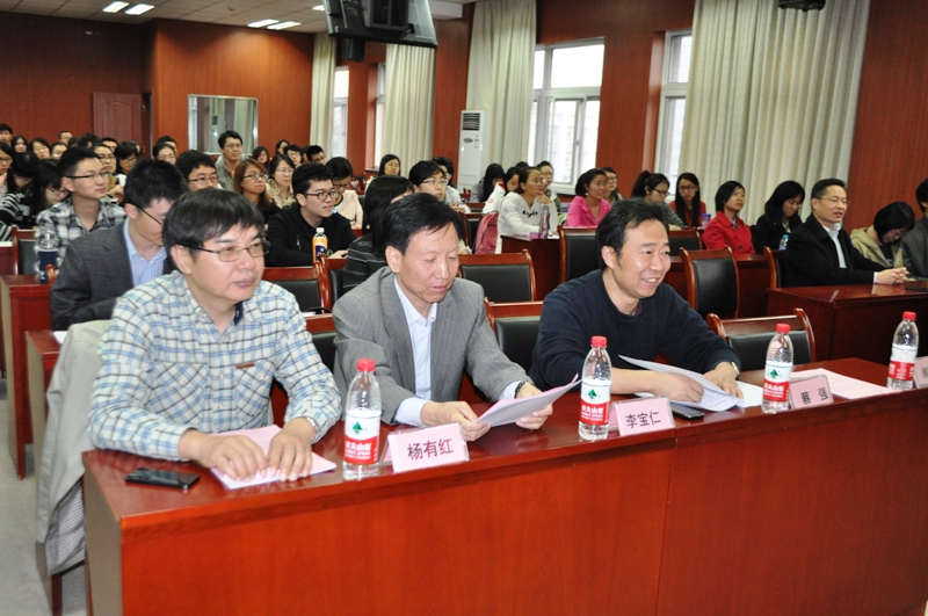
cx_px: 464
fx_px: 927
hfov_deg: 53.2
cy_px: 308
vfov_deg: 36.8
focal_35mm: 36
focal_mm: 24
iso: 800
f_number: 4
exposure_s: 1/60
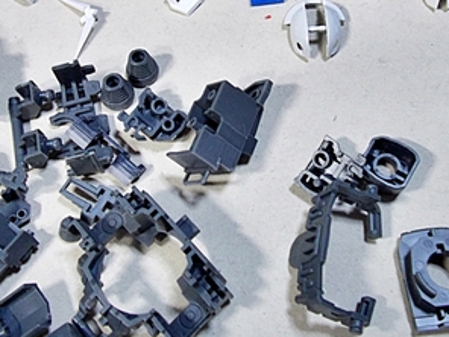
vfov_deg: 26.7
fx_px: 700
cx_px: 230
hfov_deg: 35.5
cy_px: 82
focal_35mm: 54
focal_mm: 5.3
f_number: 3.4
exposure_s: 1/15
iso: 200
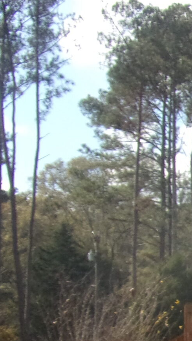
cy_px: 374
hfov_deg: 8.2
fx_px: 1150
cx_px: 558
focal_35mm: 127
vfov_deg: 16.4
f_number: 3.7
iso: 80
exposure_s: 1/600
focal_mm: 5.9
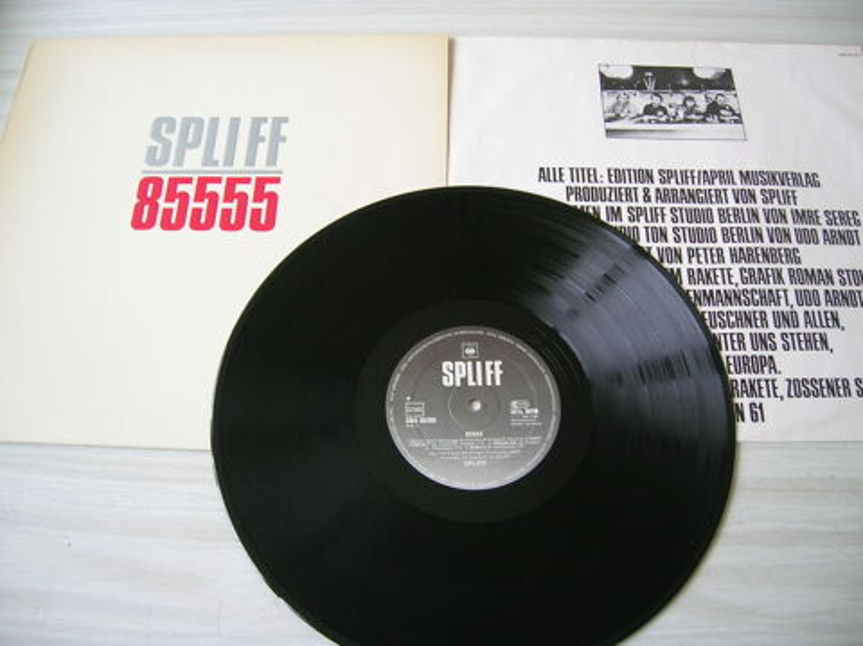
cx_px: 432
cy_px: 323
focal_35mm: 34
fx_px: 847
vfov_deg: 41.7
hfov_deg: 54.0
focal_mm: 5.7
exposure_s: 1/17.5
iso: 50
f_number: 2.9
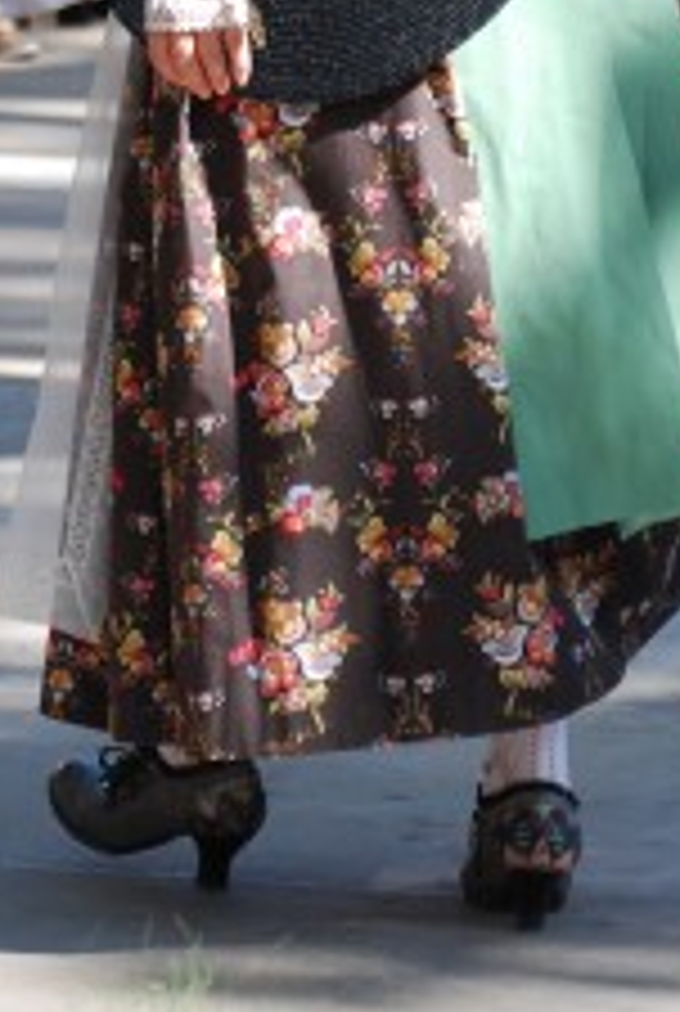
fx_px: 8178
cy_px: 13
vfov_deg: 7.1
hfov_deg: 4.8
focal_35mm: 290
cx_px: 556
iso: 200
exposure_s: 1/400
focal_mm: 68
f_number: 5
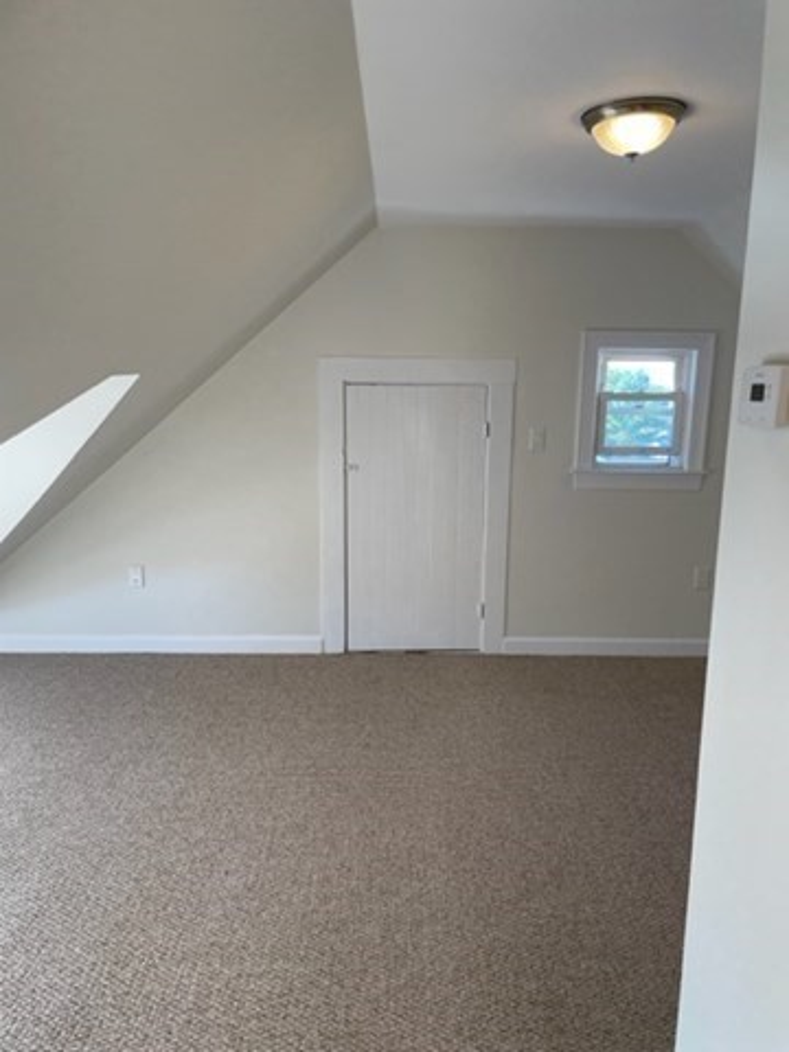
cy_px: 526
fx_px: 790
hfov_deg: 53.1
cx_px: 394
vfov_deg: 67.3
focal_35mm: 26
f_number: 1.6
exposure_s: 1/120
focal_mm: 4.2
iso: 80
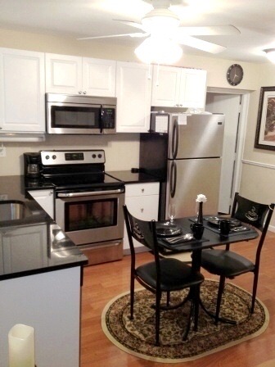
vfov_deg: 52.6
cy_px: 184
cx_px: 138
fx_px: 371
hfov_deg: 40.7
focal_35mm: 35
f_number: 2.4
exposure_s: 1/20
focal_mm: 4.28
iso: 200
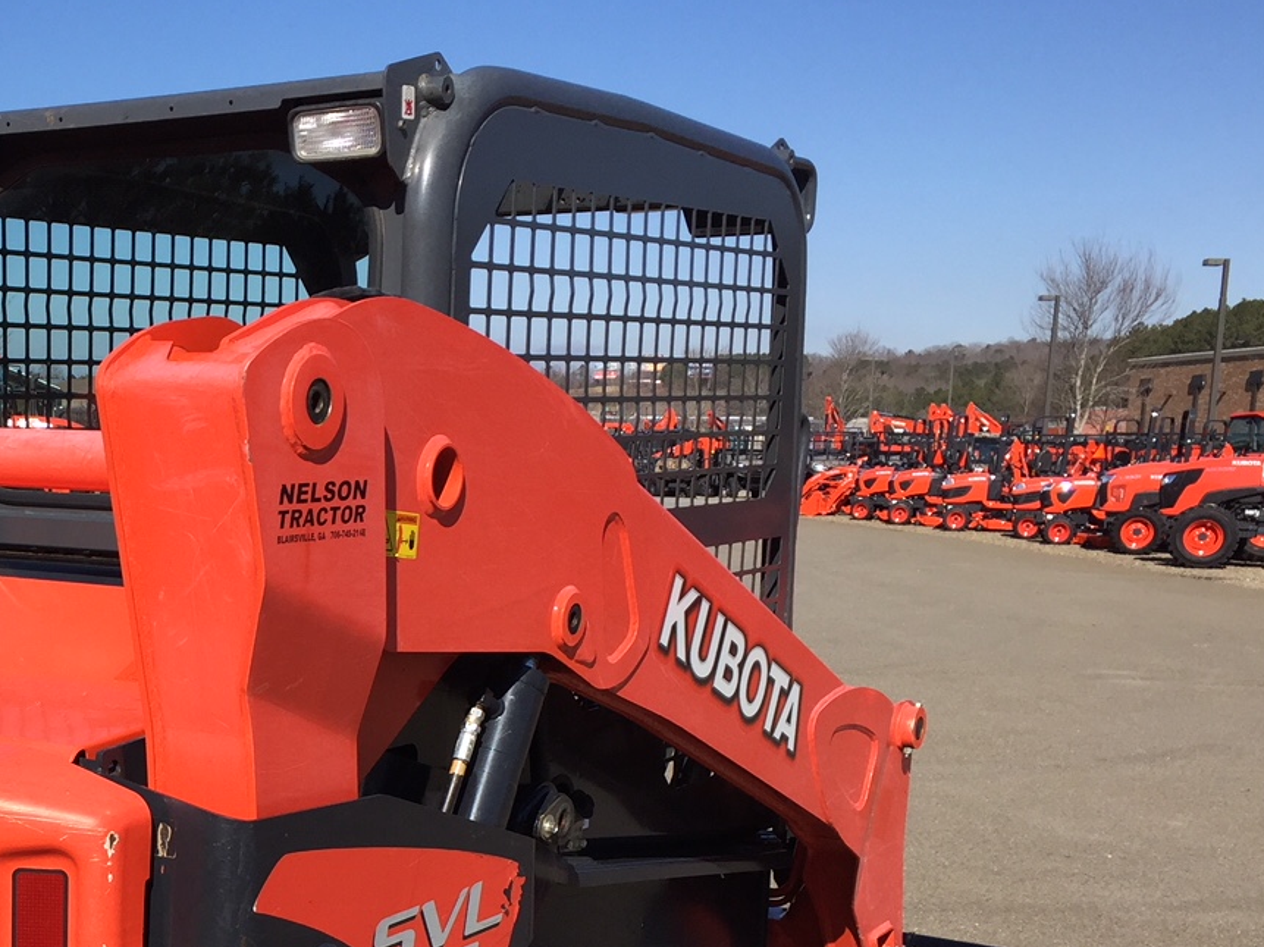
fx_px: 2007
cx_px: 129
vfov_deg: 25.8
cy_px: 834
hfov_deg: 33.2
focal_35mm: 55
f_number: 2.2
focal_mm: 4.15
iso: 32
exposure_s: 1/1883
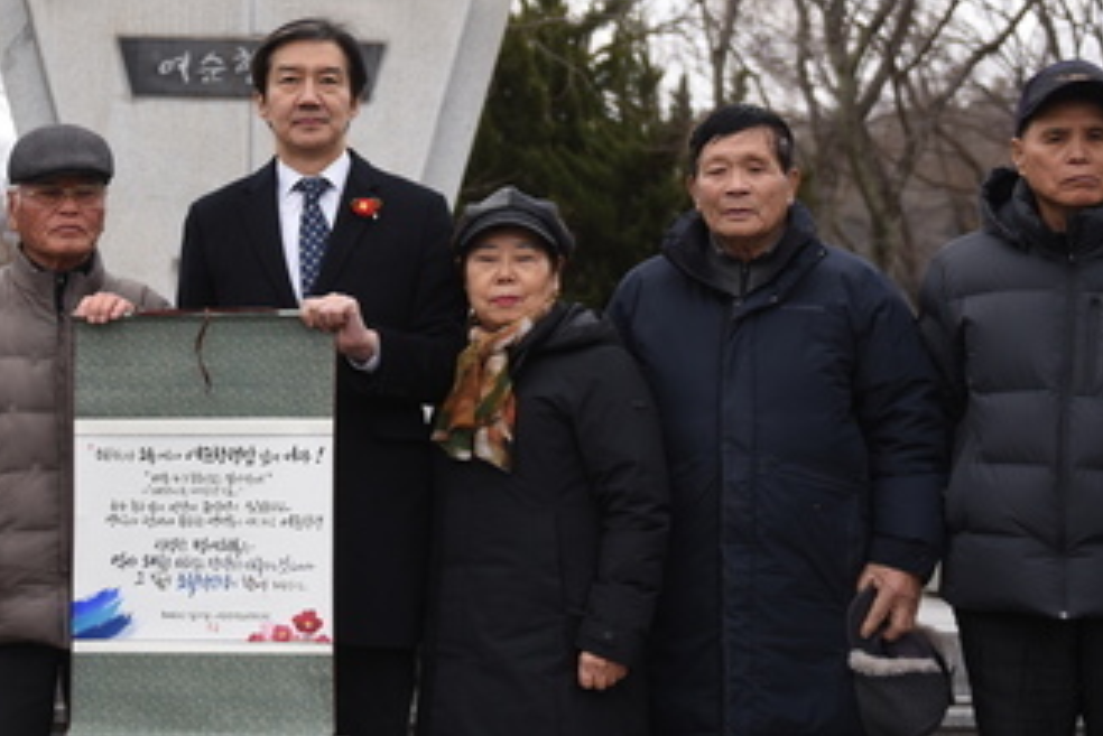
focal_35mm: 67
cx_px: 293
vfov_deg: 20.2
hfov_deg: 29.6
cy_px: 187
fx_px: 2054
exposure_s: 1/4000
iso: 560
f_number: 2.8
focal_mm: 35
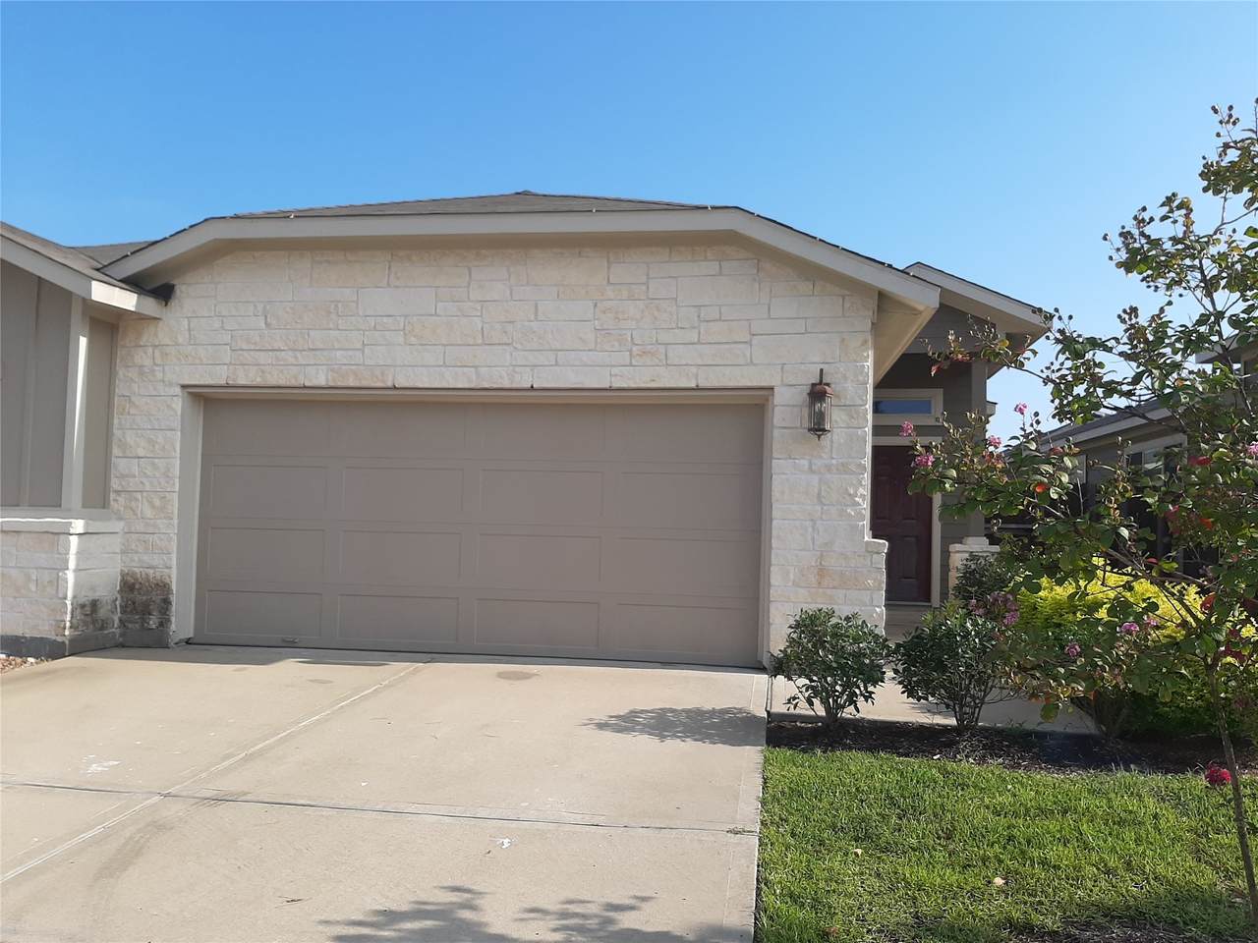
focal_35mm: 26
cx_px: 629
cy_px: 472
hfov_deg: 67.3
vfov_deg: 53.1
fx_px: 945
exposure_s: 1/2070
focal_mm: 3.93
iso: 40
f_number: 1.7
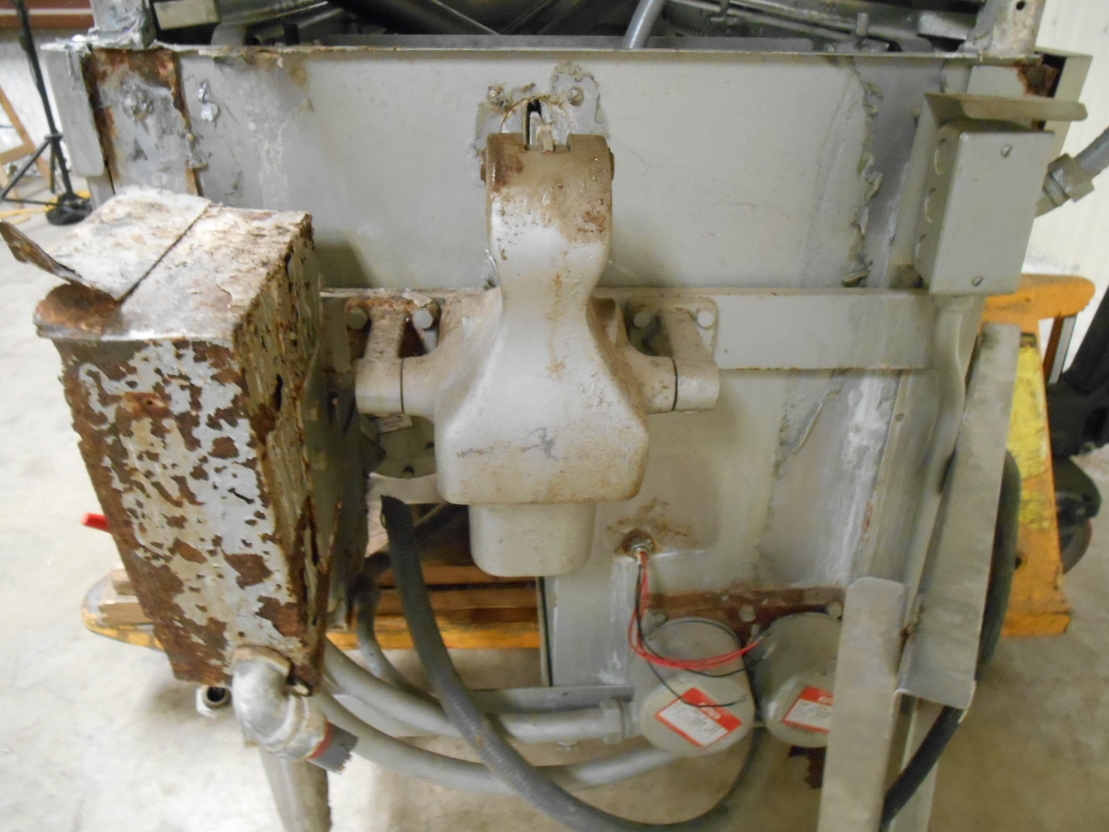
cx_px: 554
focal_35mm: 26
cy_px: 416
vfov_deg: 53.1
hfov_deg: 67.3
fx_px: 833
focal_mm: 4.7
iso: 800
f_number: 3.4
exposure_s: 1/6
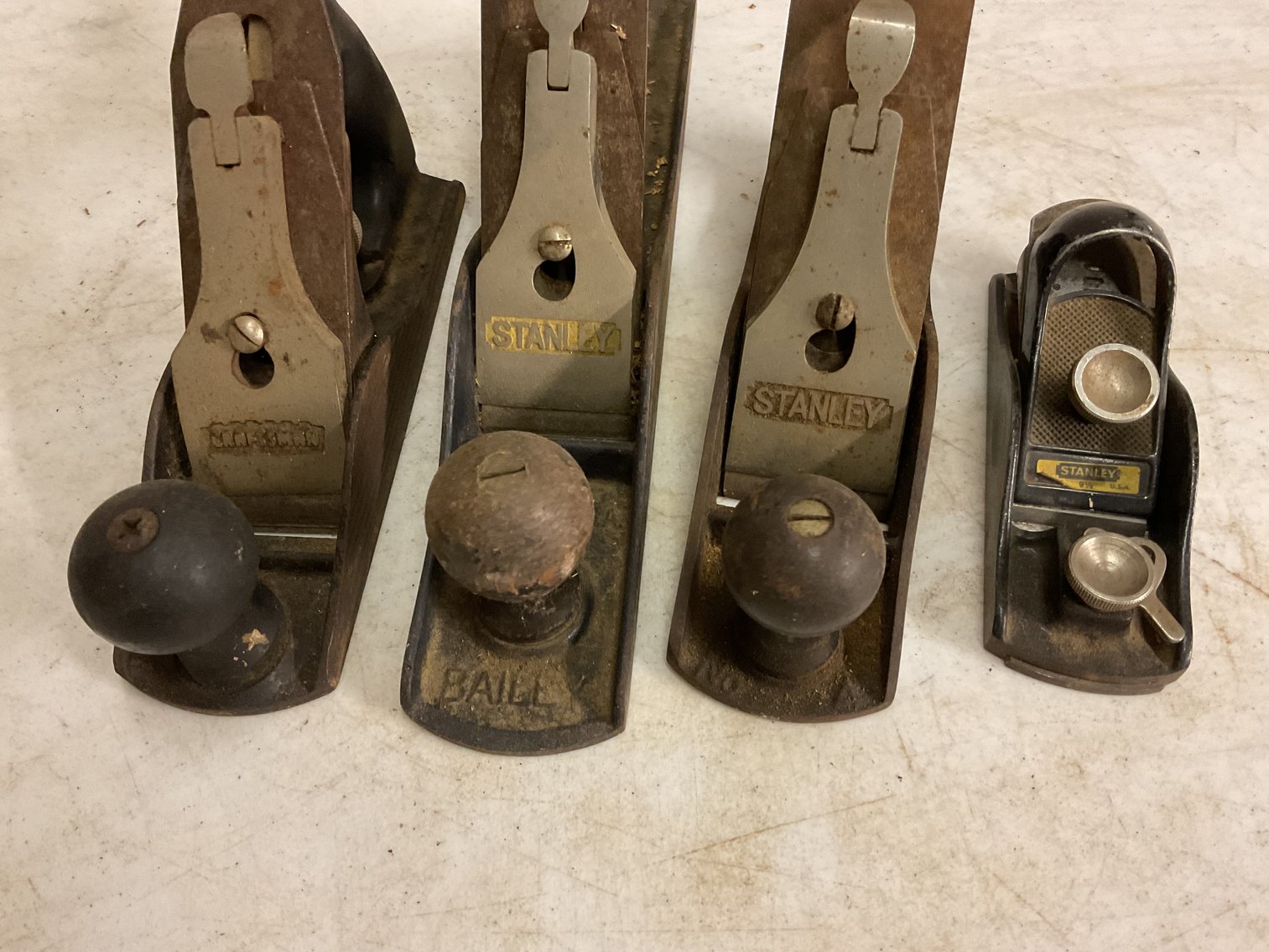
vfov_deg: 48.2
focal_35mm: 29
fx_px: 1063
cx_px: 634
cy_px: 476
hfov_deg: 61.7
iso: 250
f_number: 1.8
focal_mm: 3
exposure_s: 1/40
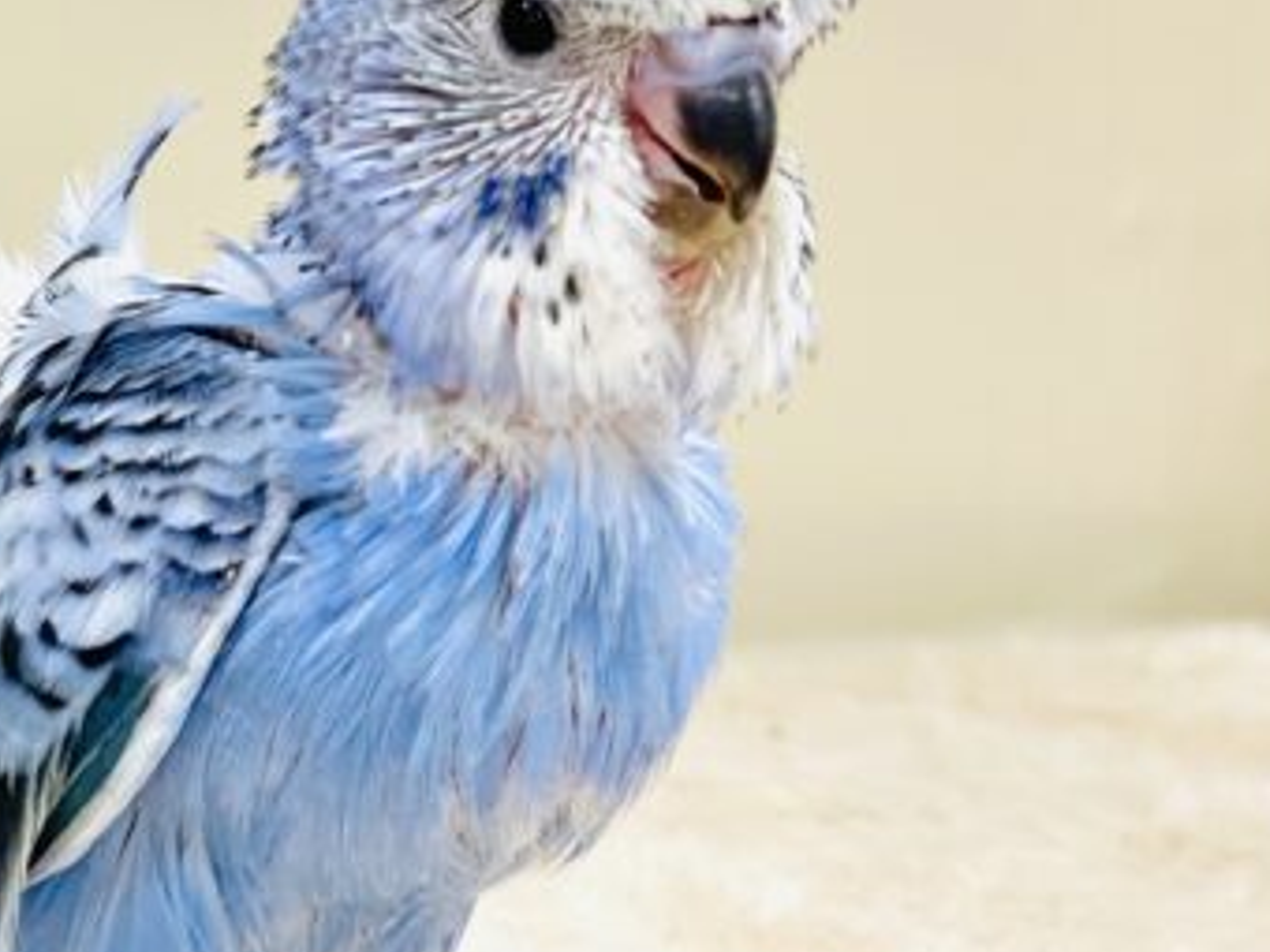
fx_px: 3595
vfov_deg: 15.1
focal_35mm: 98
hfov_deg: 19.8
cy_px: 474
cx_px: 239
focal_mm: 6
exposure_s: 1/99
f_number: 2
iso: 125
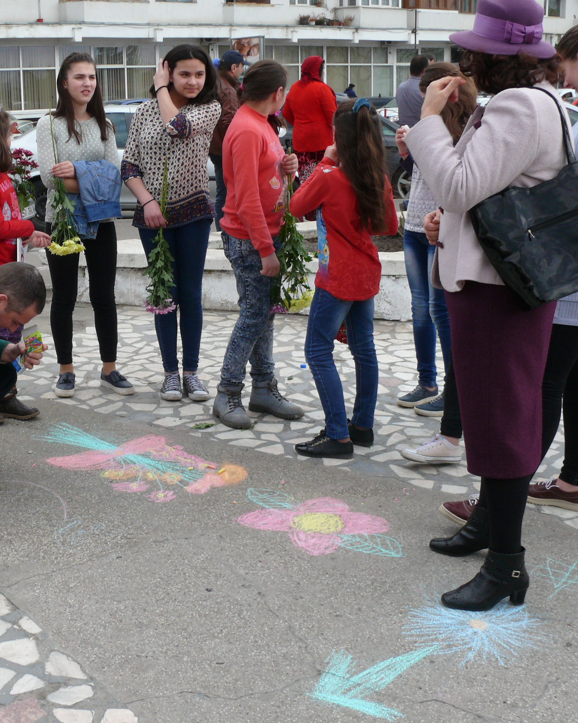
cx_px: 115
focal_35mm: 48
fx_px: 1026
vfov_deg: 38.8
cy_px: 351
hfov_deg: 30.7
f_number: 5
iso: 100
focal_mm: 7.4
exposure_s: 1/200
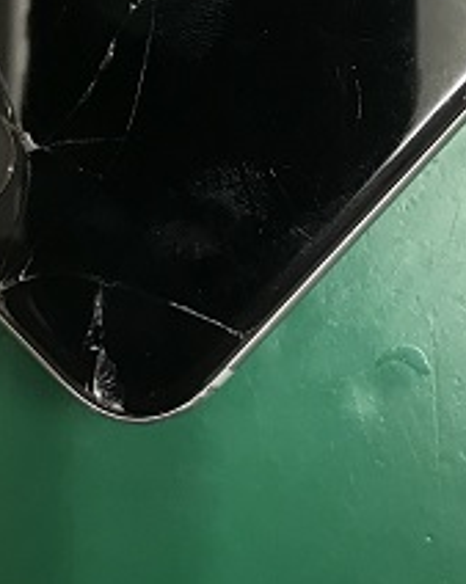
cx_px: 350
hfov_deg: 17.7
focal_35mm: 86
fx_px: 1486
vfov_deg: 19.6
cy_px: -273
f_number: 1.8
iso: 40
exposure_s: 1/17
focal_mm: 3.99
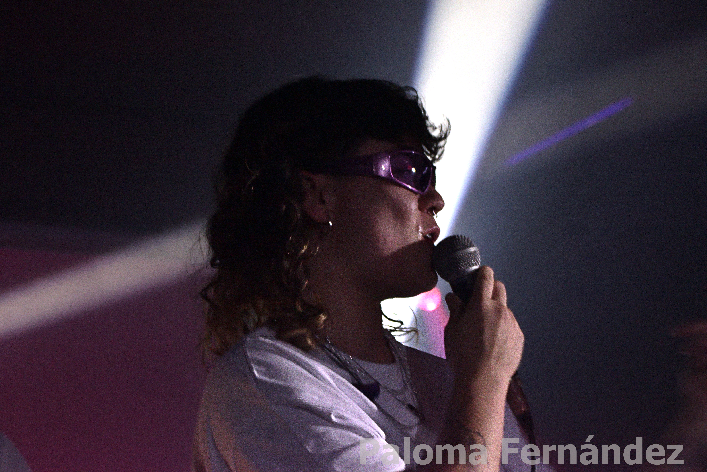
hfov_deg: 18.2
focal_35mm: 112
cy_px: 236
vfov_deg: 12.2
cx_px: 354
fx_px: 2209
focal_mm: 75
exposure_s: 1/60
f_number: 5.6
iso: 800
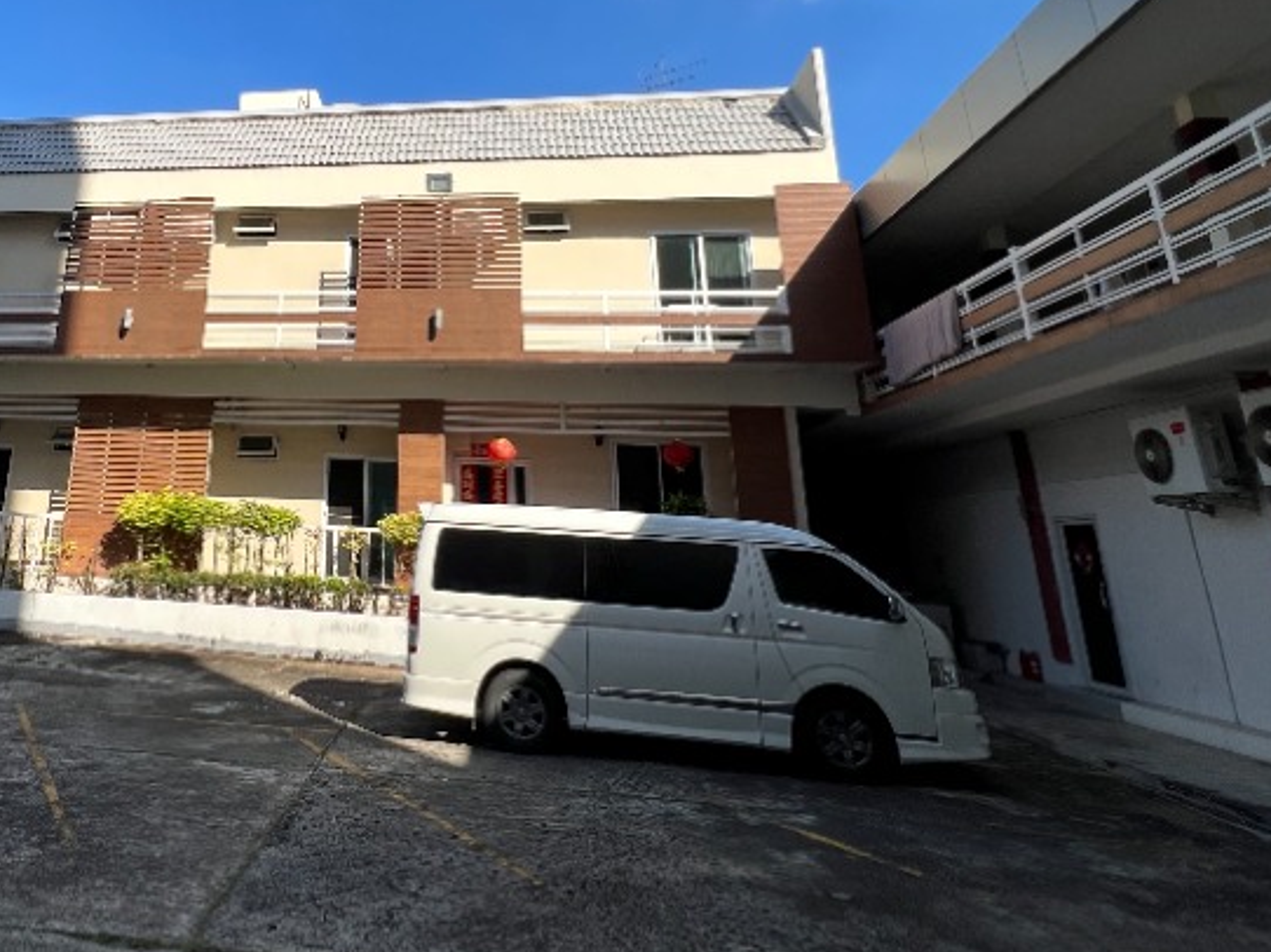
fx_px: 881
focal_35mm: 24
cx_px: 328
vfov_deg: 53.5
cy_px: 209
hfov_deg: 67.4
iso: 32
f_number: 1.8
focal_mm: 1.57
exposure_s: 1/2016
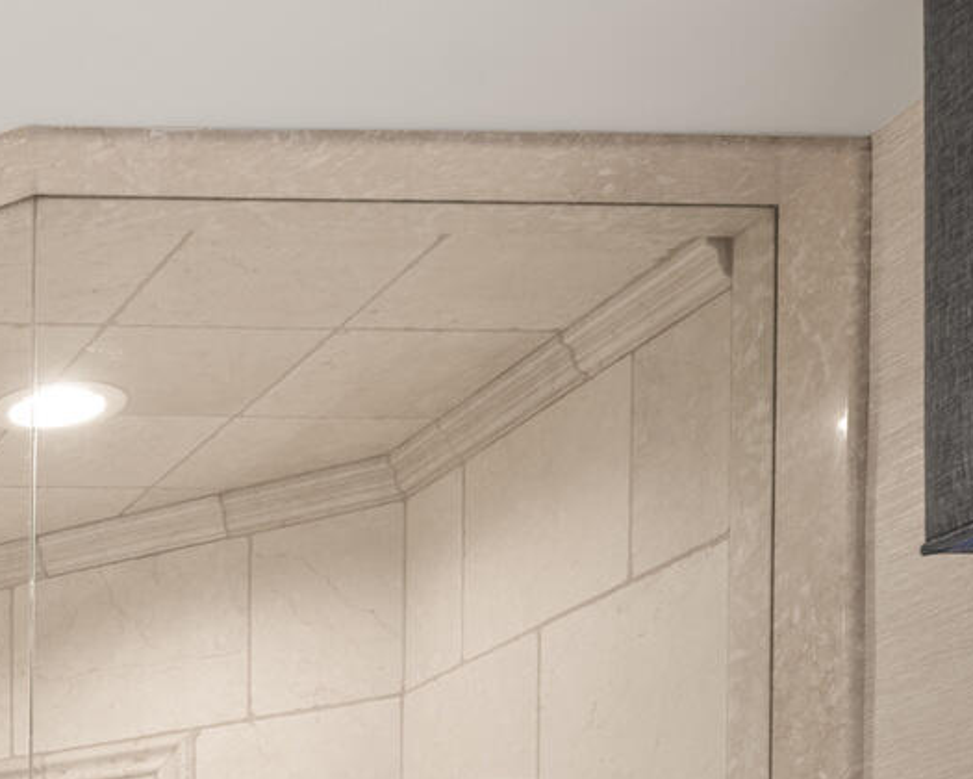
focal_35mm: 82
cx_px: -671
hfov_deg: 19.0
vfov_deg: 16.1
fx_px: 2361
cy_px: 1369
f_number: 7.1
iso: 100
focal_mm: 17
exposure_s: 1/2
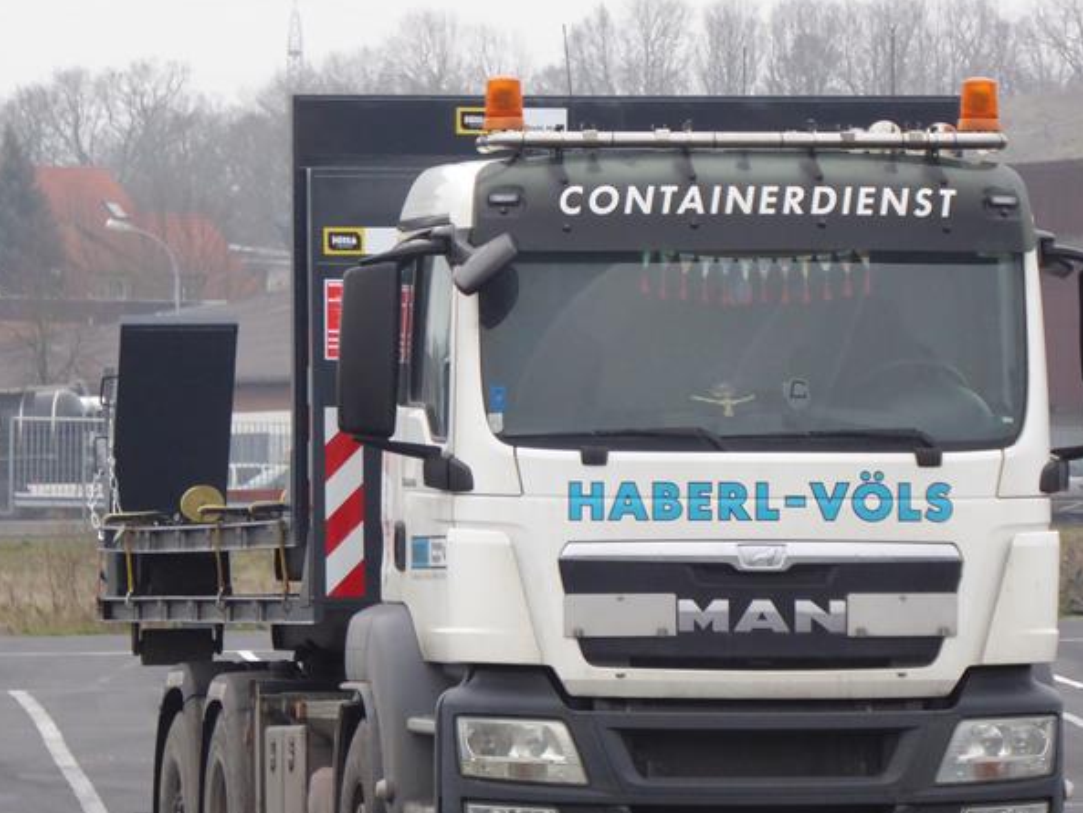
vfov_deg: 3.3
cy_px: 526
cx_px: 519
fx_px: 14050
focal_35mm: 449
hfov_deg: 4.4
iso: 400
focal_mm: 53.8
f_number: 5.8
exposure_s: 1/80
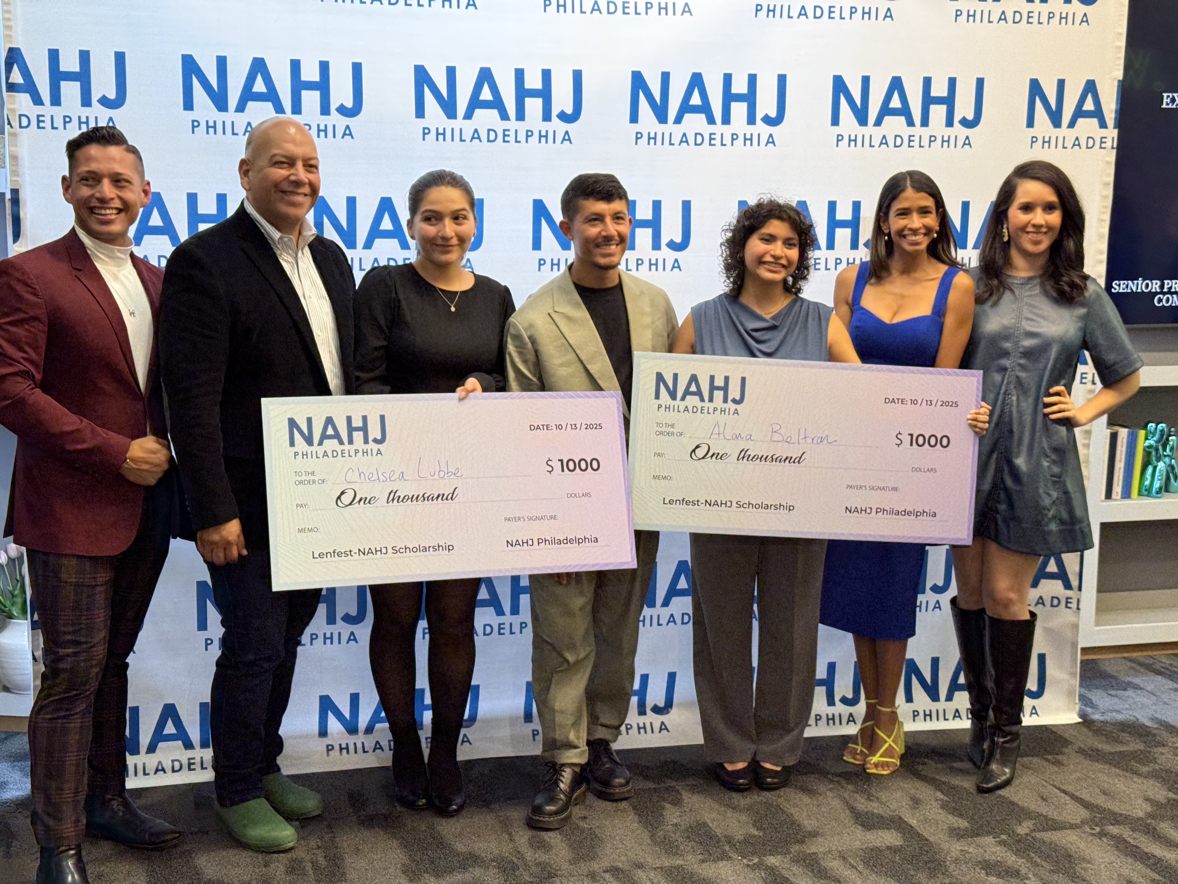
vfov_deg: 30.3
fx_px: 1633
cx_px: 589
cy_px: 442
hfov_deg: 39.7
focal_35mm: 48
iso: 125
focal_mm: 6.76
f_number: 1.78
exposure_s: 1/60
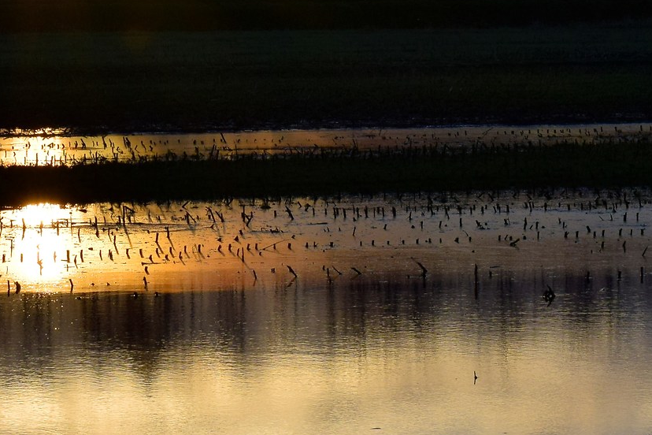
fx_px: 3622
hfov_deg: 10.3
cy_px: 117
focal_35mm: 200
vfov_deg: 6.9
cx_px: 157
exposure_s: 1/500
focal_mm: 46
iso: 220
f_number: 11
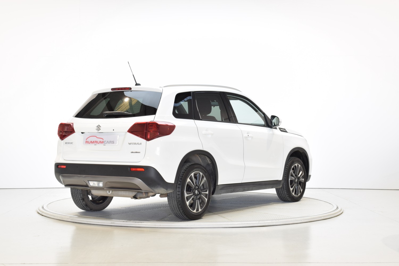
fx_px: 665
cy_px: 133
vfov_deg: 22.6
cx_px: 200
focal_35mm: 60
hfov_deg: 33.4
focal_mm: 40
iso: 100
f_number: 10
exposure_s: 1/3
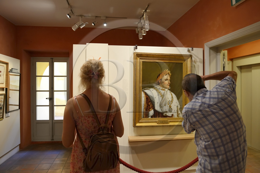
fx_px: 173
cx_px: 130
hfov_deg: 73.8
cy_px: 86
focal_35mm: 24
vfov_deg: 53.1
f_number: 5
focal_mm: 24
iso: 1600
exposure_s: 1/60
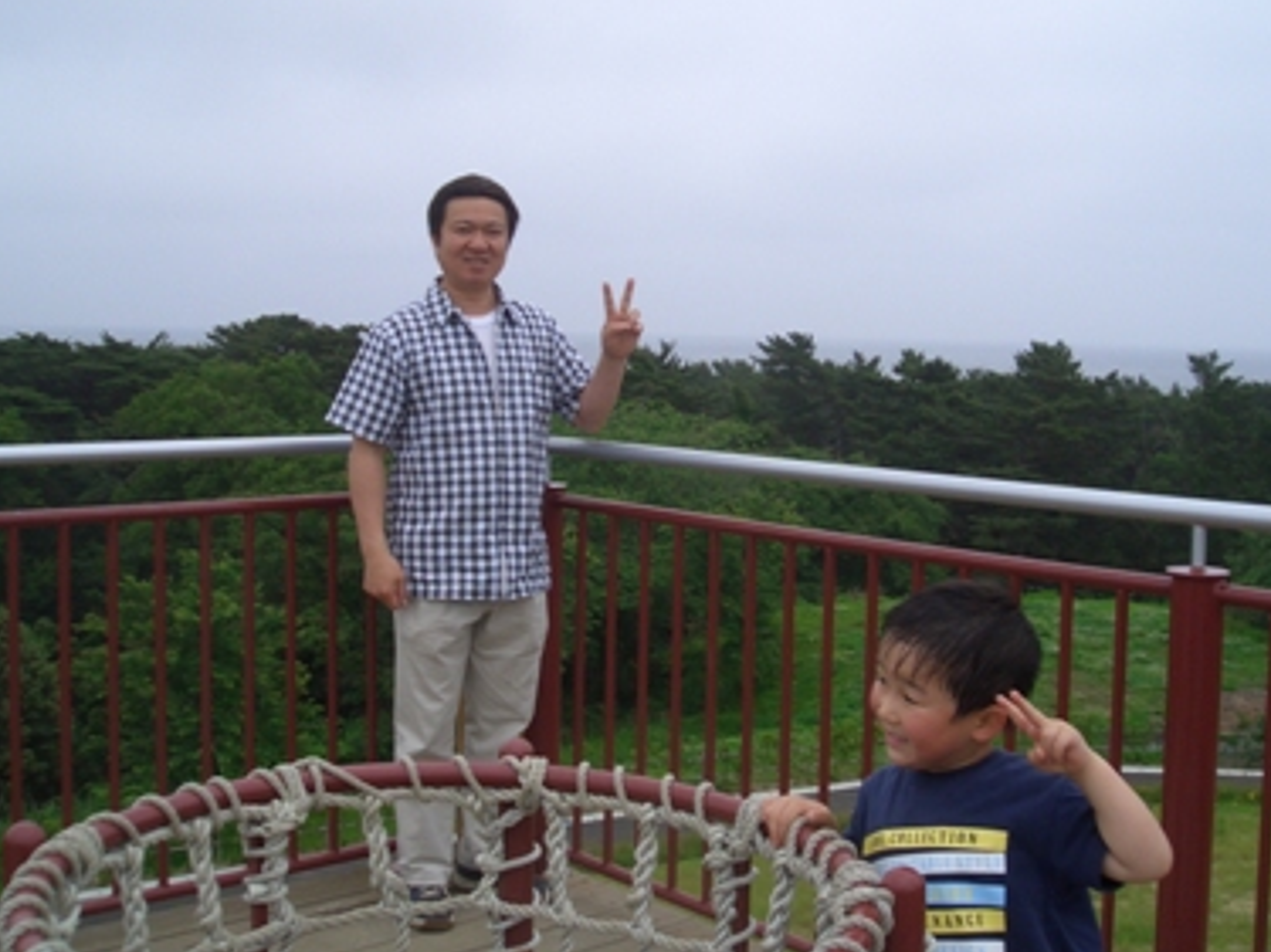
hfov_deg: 43.8
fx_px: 1578
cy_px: 420
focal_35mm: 43
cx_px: 688
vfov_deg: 33.5
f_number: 4
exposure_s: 1/160
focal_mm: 4.8
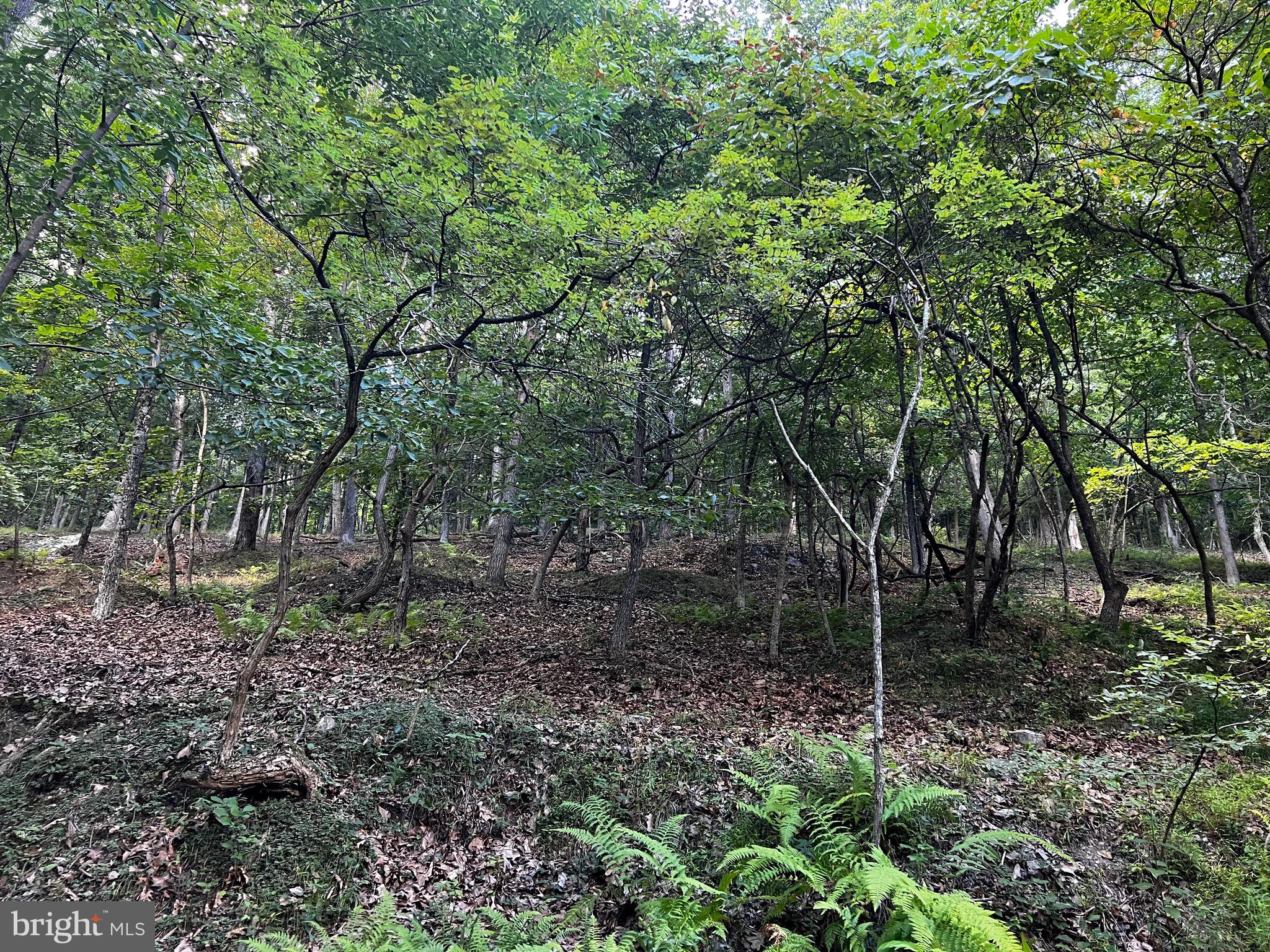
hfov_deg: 67.3
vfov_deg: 53.1
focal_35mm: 26
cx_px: 635
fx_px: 954
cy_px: 476
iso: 160
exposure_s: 1/60
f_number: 1.5
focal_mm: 5.7
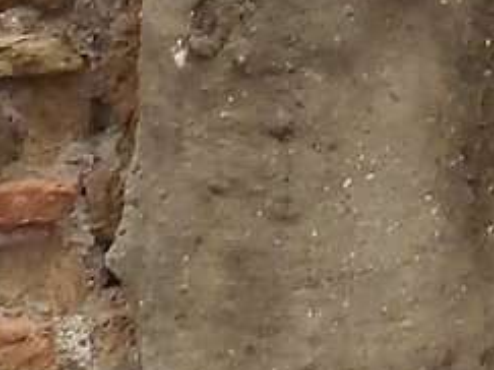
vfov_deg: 6.4
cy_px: -610
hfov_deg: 8.3
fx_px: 3095
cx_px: 1256
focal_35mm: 217
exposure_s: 1/45
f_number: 3.1
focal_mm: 4
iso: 200
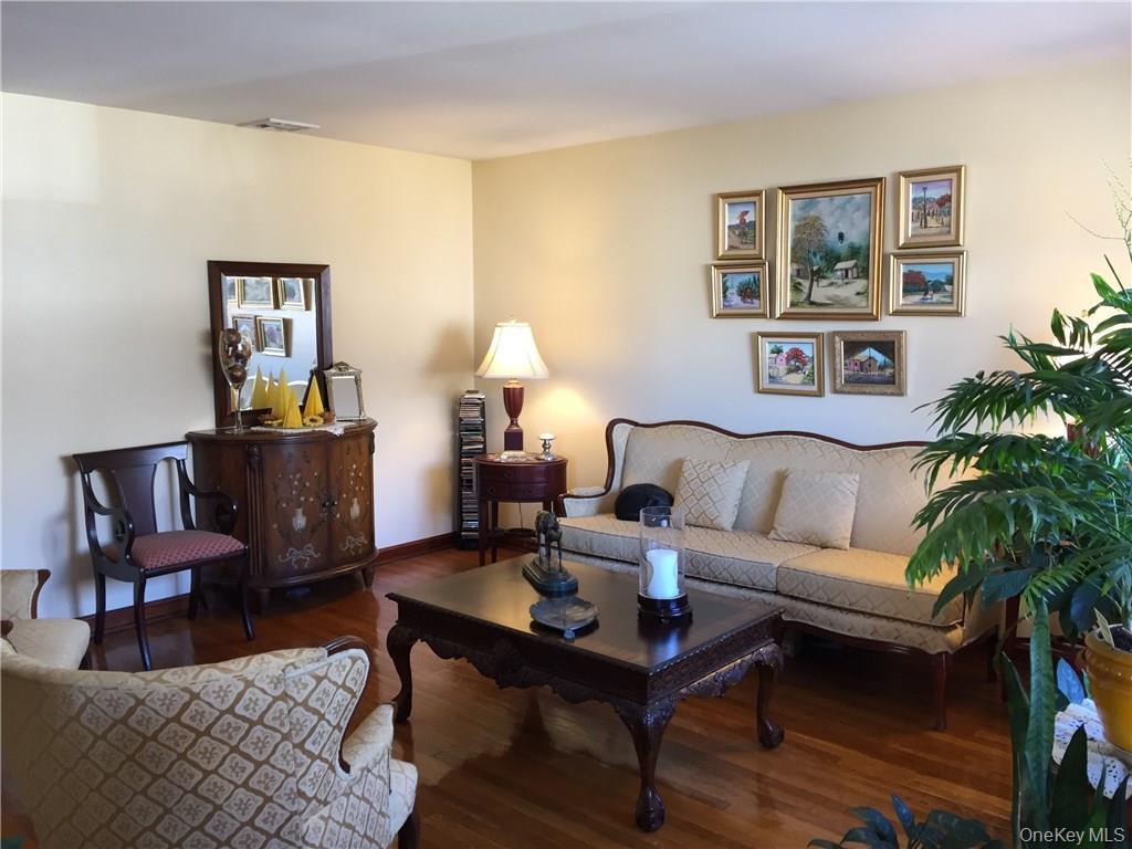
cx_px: 566
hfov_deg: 61.7
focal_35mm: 29
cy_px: 424
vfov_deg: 48.2
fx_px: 948
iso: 80
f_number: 2.2
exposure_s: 1/30
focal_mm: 4.15
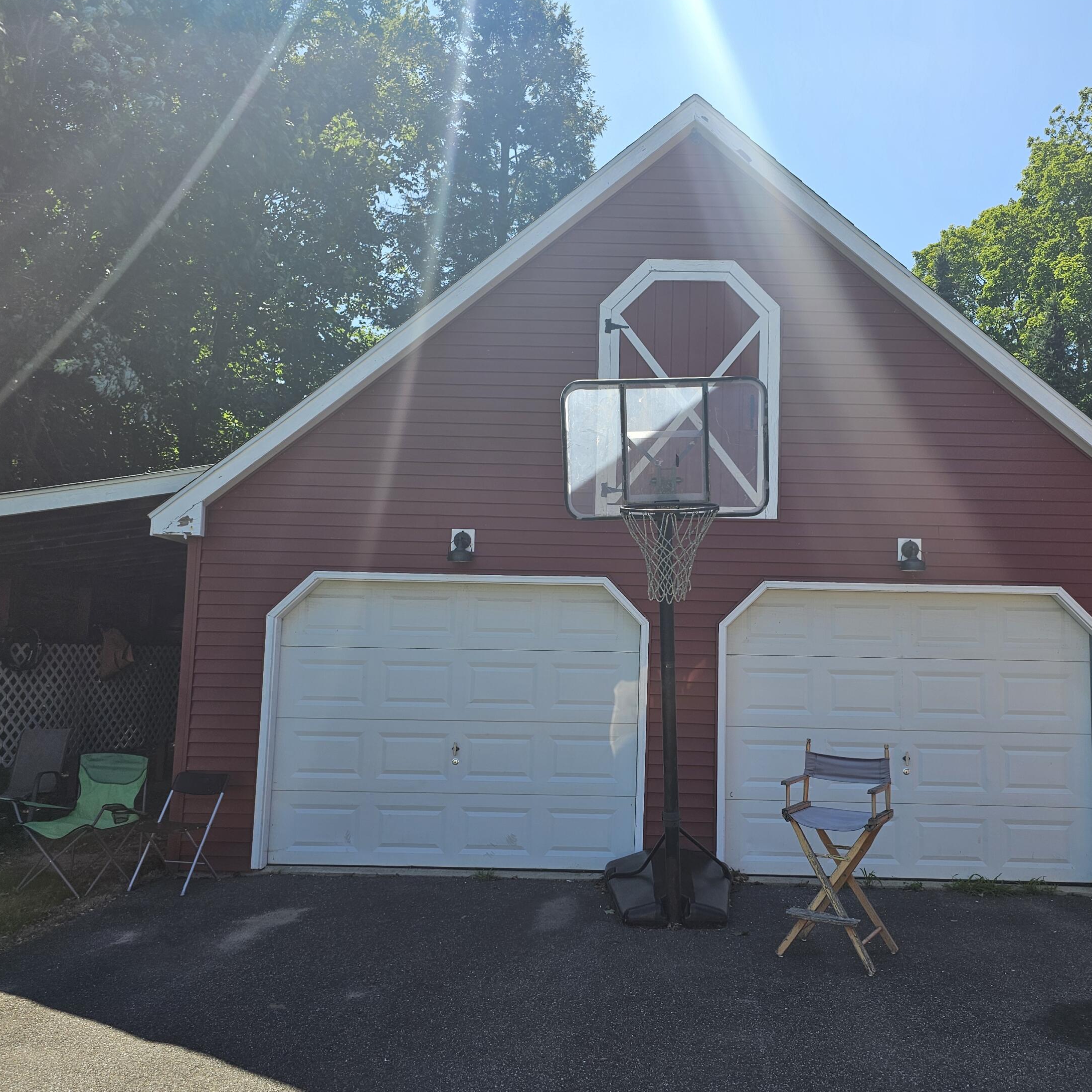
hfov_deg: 56.9
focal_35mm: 28
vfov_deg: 57.3
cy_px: 557
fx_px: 999
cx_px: 653
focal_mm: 6.3
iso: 16
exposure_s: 1/719
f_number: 1.7
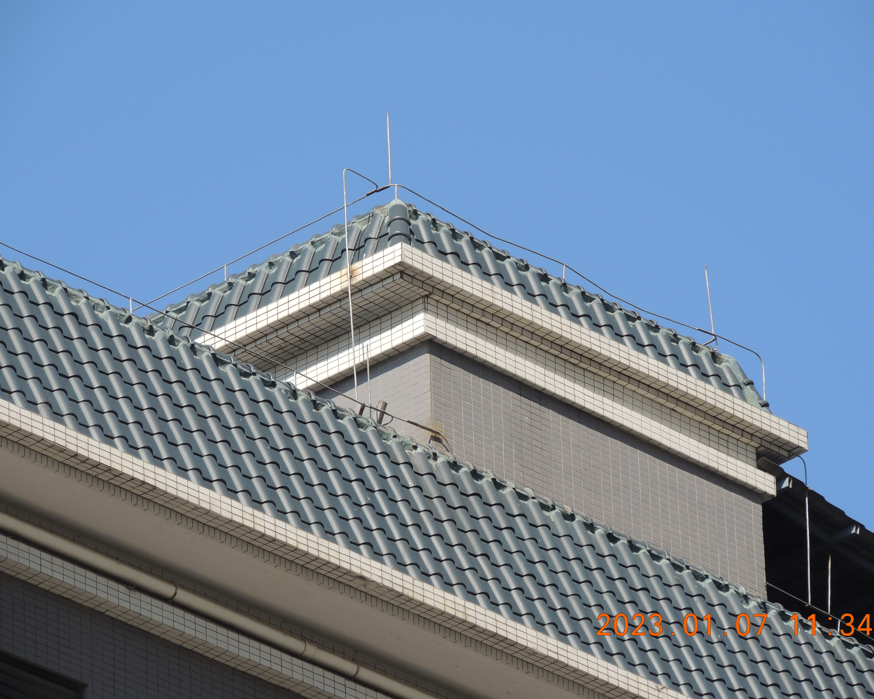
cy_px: 349
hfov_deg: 5.7
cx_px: 449
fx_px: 8769
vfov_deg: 4.6
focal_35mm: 339
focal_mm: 57.9
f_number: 4.8
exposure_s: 1/800
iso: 140
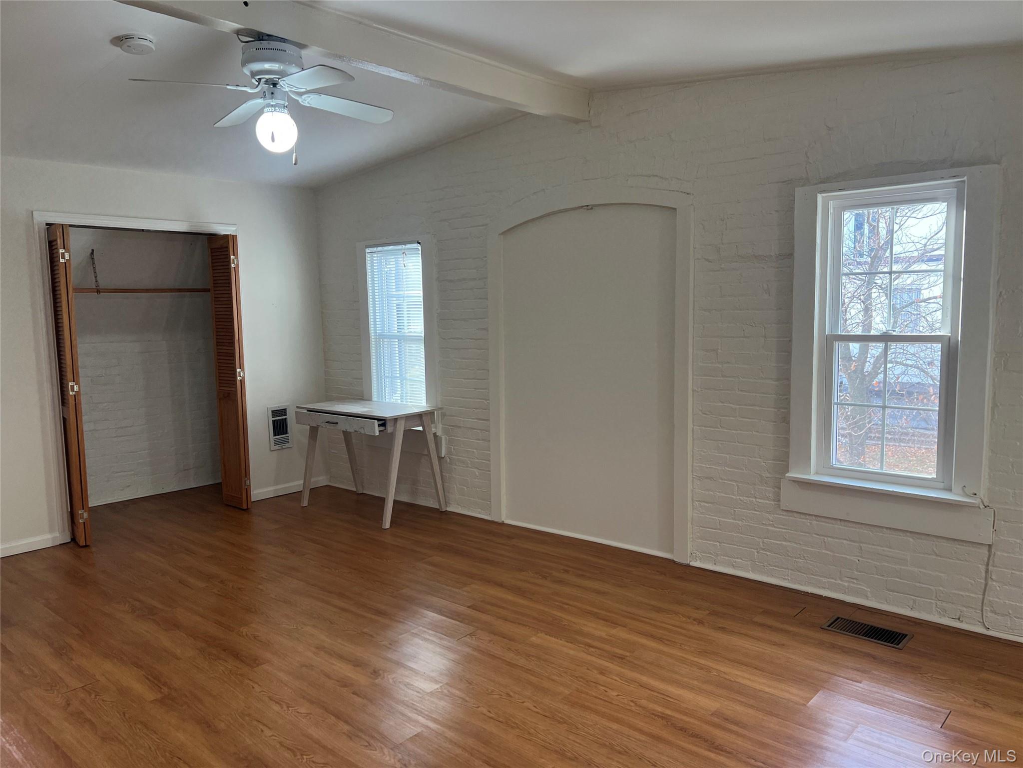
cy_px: 384
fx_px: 768
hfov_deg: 67.3
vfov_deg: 53.1
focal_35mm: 26
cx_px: 512
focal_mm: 5.7
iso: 64
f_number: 1.5
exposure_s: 1/60
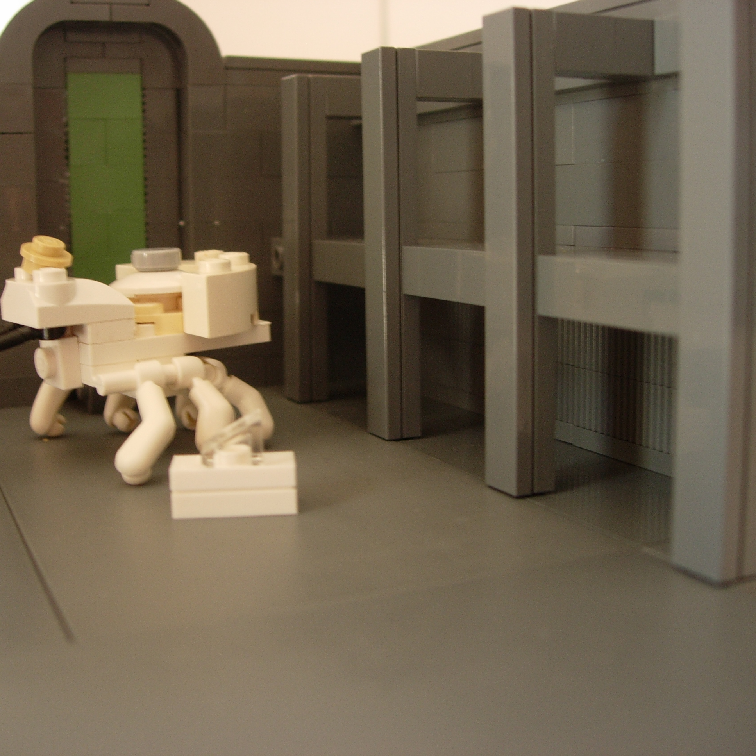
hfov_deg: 37.5
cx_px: 360
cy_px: 378
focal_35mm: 45
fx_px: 1112
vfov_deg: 37.6
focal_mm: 7.8
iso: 64
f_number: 2.8
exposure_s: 1/10.9
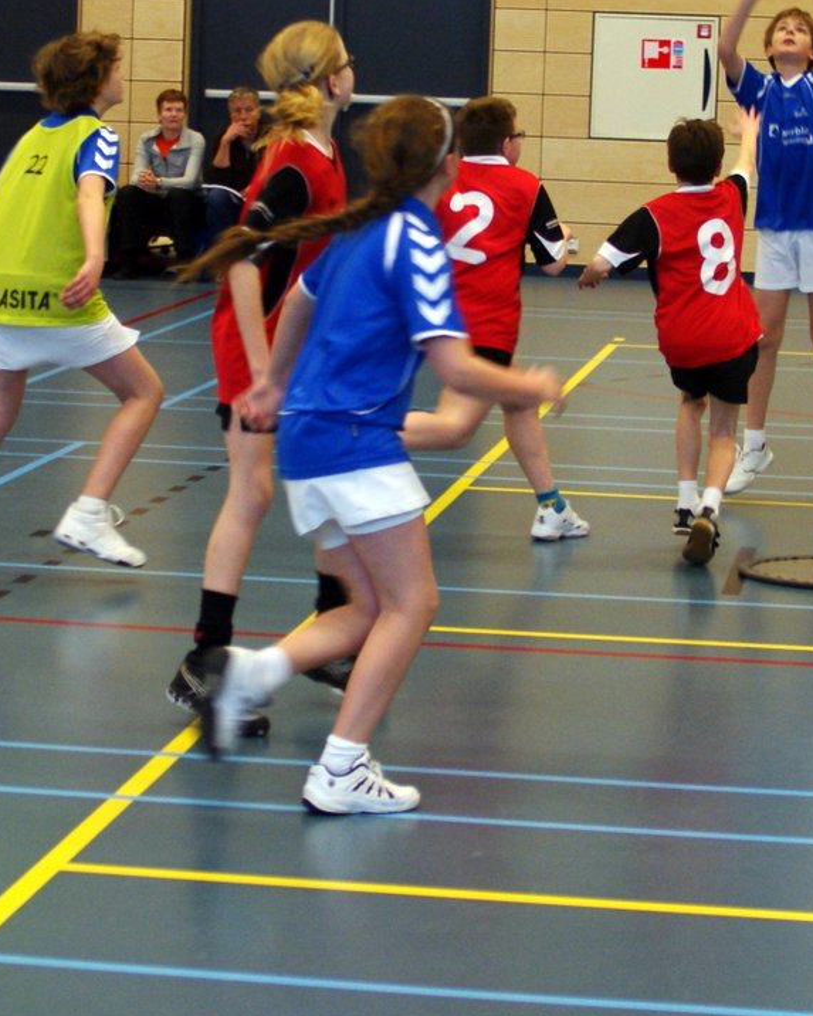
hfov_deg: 23.1
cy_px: 192
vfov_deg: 28.1
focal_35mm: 66
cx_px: 375
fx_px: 1985
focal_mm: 28
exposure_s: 1/125
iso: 400
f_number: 2.8
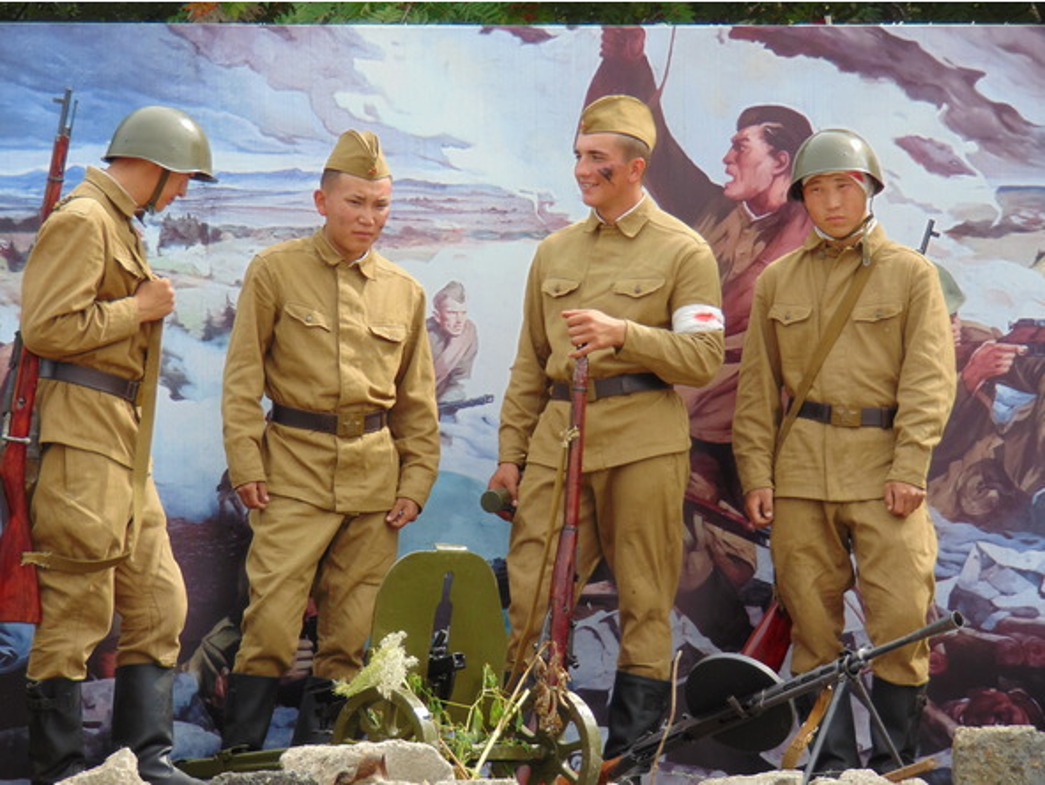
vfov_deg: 7.3
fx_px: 6132
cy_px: 392
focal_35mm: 203
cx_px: 522
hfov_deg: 9.7
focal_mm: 36.4
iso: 80
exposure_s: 1/250
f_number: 4.1
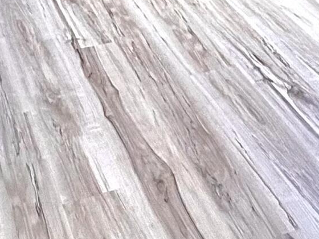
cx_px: 141
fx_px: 691
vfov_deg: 14.4
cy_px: -306
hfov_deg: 26.0
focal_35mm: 75
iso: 125
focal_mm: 2.22
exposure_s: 1/124
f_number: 2.2
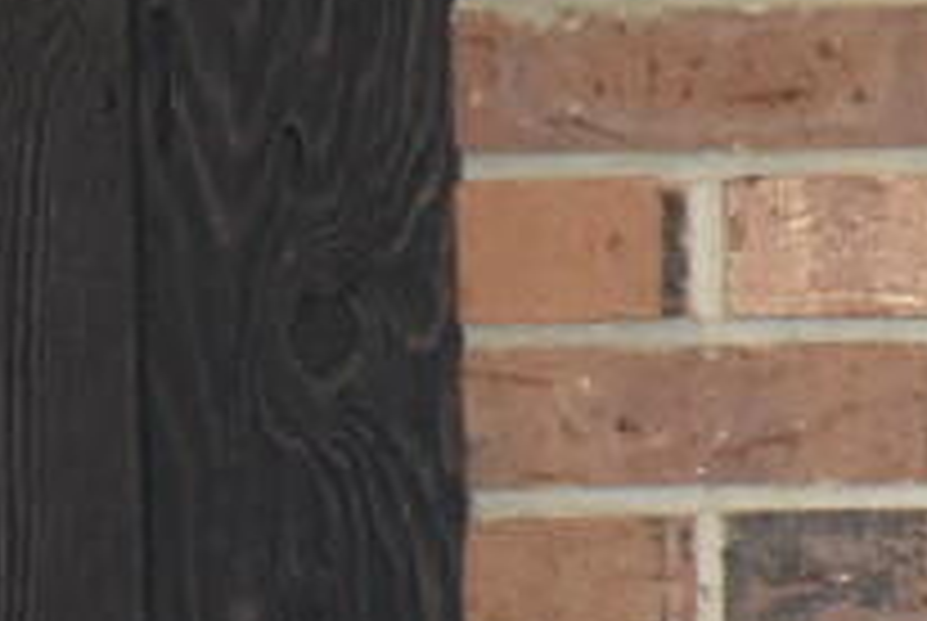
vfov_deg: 5.3
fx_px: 6679
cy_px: 450
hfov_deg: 6.7
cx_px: 3406
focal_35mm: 259
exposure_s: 1/80
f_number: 3.8
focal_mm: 22
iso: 1600
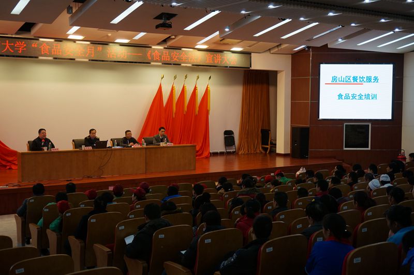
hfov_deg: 42.4
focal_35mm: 46
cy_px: 138
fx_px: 534
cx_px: 207
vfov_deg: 28.9
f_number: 5
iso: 500
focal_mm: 31
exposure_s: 1/60
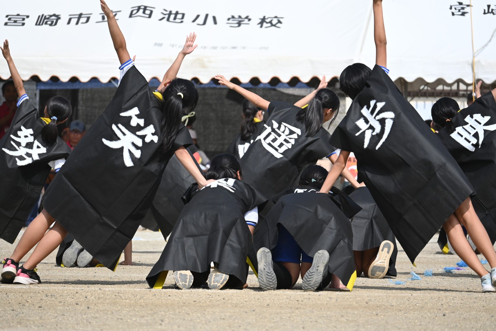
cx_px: 248
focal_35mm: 278
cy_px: 166
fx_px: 3823
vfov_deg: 5.0
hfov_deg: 7.4
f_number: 5.6
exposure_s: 1/3200
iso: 500
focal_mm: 185
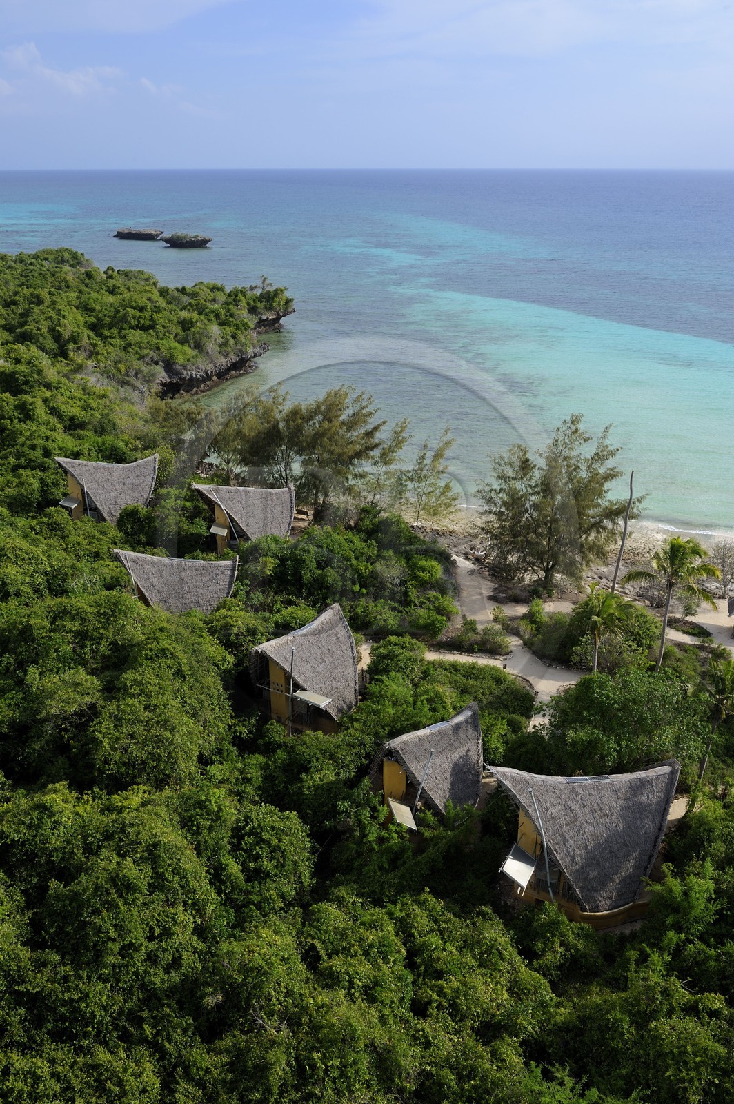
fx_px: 950
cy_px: 552
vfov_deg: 60.3
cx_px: 367
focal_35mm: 31
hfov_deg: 42.3
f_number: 13
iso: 200
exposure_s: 1/160
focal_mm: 31
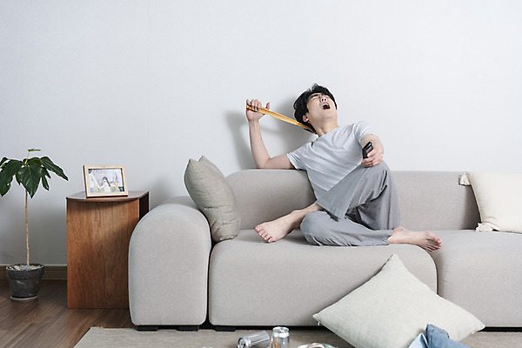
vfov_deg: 30.5
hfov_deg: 44.5
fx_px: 638
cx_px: 261
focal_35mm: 44
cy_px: 174
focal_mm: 44
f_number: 4
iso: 200
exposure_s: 1/125
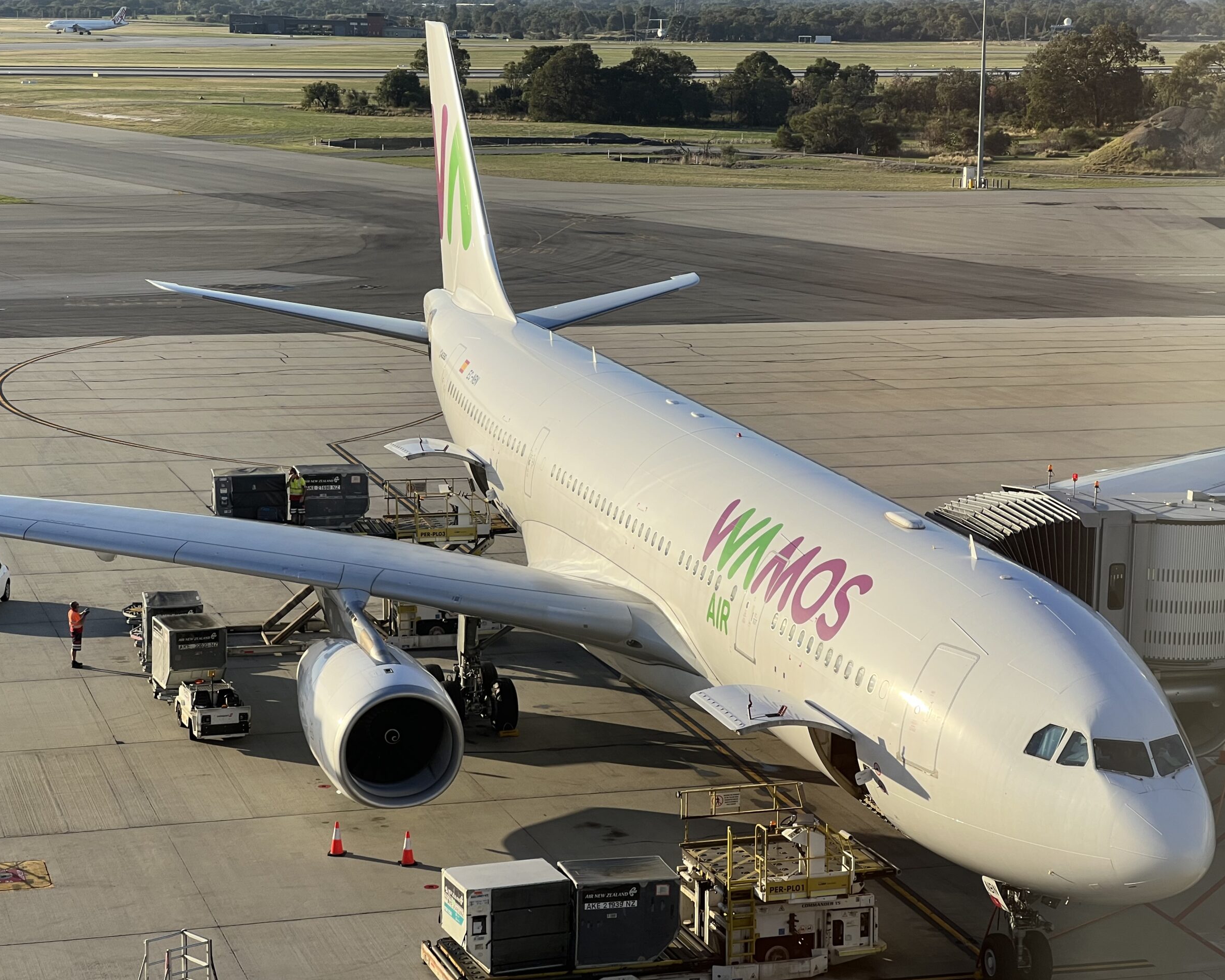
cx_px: 649
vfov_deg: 18.9
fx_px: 2937
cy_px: 486
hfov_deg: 23.6
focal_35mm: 81
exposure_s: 1/162
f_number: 2.8
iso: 32
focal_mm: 9
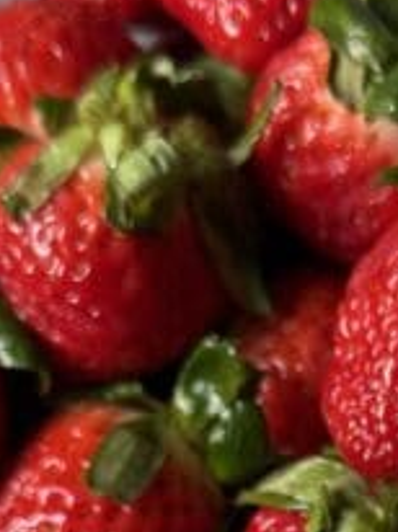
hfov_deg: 24.5
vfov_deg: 33.5
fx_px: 860
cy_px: 413
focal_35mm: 56
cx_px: 421
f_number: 1.78
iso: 125
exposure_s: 1/121
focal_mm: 6.76
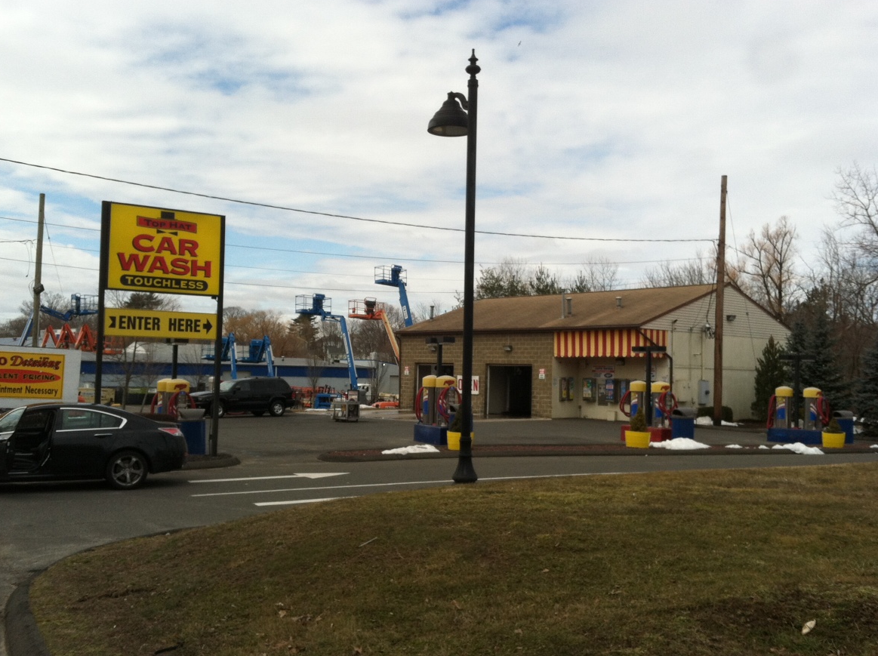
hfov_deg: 47.9
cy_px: 333
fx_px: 988
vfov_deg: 36.7
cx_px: 413
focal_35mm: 39
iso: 80
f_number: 2.8
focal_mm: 3.85
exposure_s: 1/1181
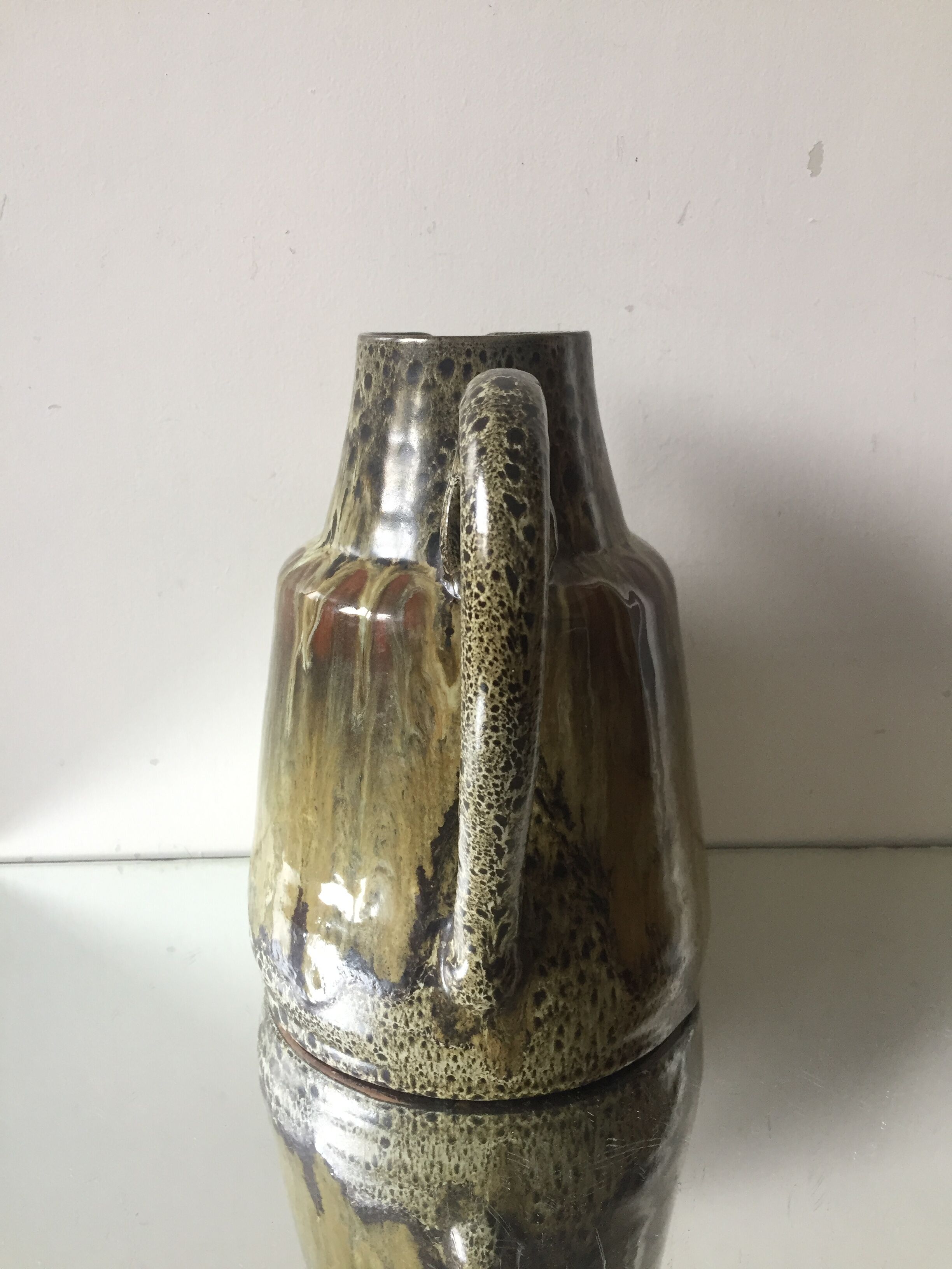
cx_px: 476
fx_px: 1063
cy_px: 634
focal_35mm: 29
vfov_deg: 61.7
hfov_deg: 48.2
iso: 50
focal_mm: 4.15
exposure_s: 1/33
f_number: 2.2
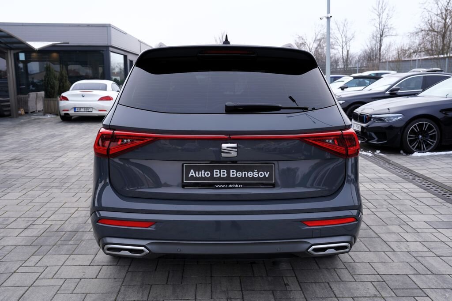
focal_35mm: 33
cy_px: 150
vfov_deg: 39.9
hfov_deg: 57.2
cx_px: 226
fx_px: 414
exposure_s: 1/125
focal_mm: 33
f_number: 5
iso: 100
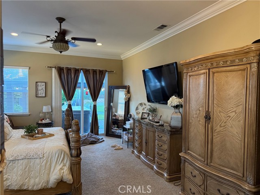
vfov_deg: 56.8
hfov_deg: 71.6
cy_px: 98
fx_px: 180
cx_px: 130
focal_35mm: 24
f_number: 1.78
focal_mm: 6.76
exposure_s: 1/60
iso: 400
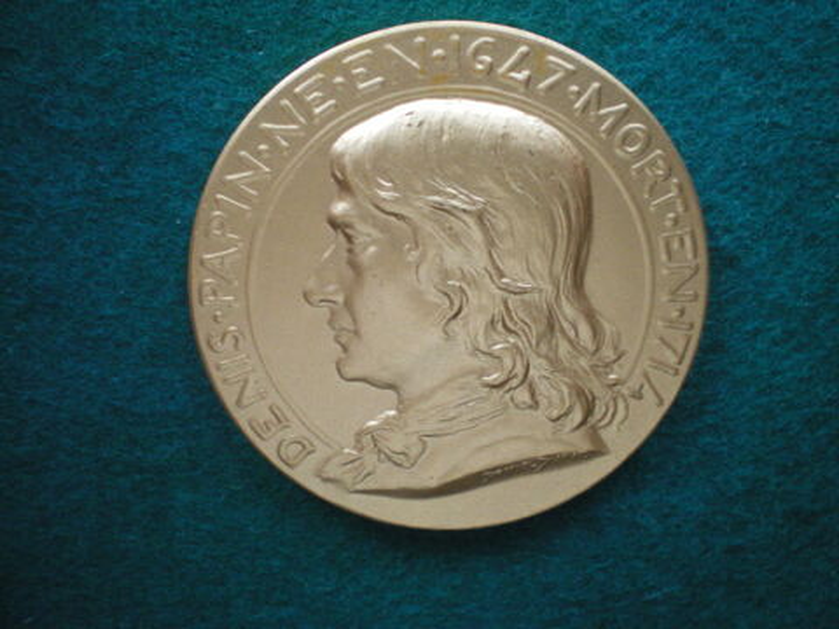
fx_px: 921
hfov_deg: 49.0
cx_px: 420
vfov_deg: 37.7
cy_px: 314
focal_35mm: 38
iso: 400
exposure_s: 1/10
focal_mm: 6.3
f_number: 3.1
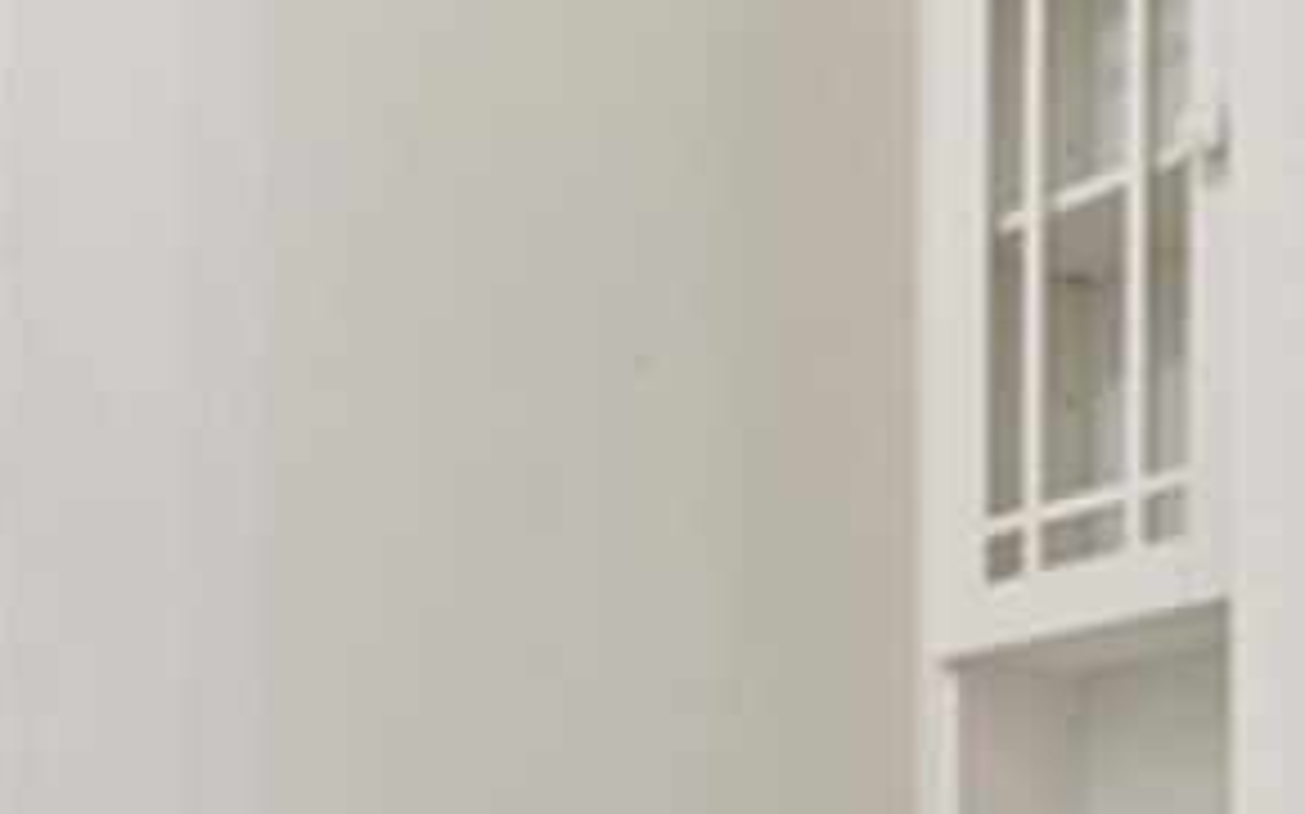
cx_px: -14
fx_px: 2240
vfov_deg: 18.4
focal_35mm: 63
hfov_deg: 30.1
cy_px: 1196
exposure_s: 1/20
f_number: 6.3
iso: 250
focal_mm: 14
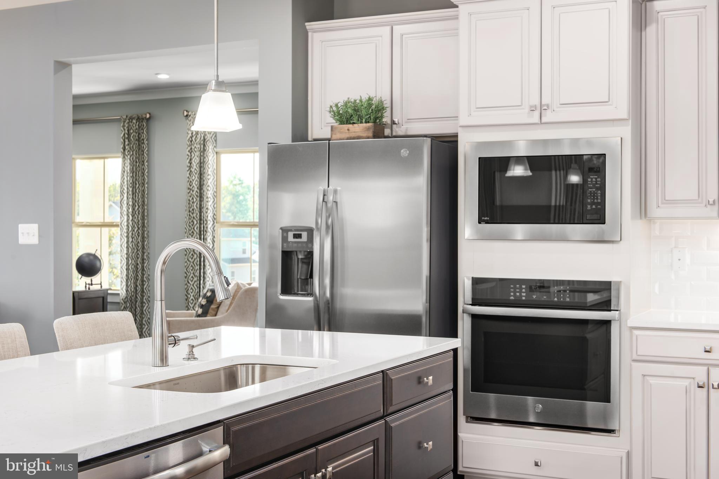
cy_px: 240
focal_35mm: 48
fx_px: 959
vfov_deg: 28.1
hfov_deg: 41.1
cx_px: 360
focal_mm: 48
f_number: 8
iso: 200
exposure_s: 1/250
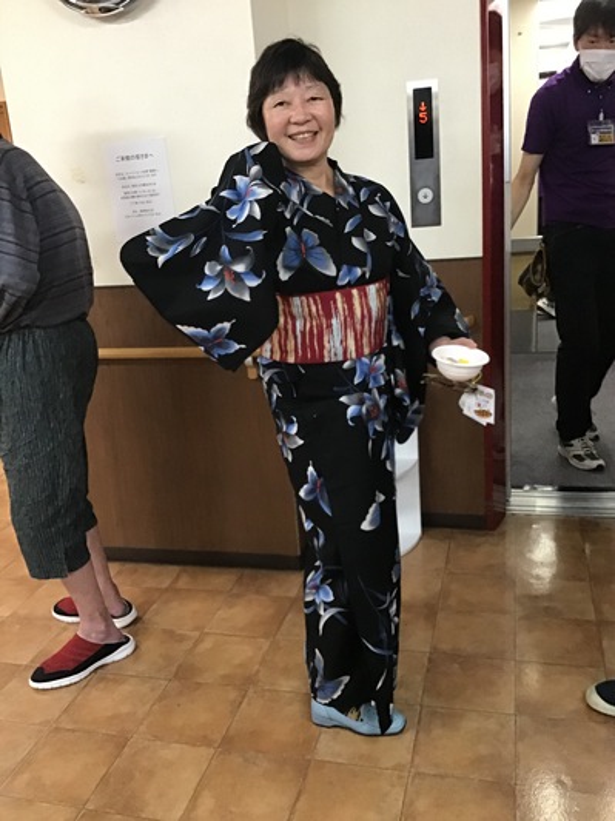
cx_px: 308
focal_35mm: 31
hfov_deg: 45.4
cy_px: 410
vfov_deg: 58.4
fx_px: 735
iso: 200
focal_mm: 3.3
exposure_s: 1/30
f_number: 2.4
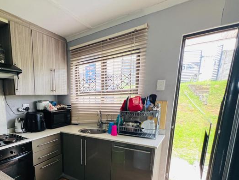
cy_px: 127
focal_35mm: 20
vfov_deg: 63.4
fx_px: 138
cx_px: 58
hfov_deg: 75.4
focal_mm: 1.57
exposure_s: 1/99
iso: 160
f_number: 1.8
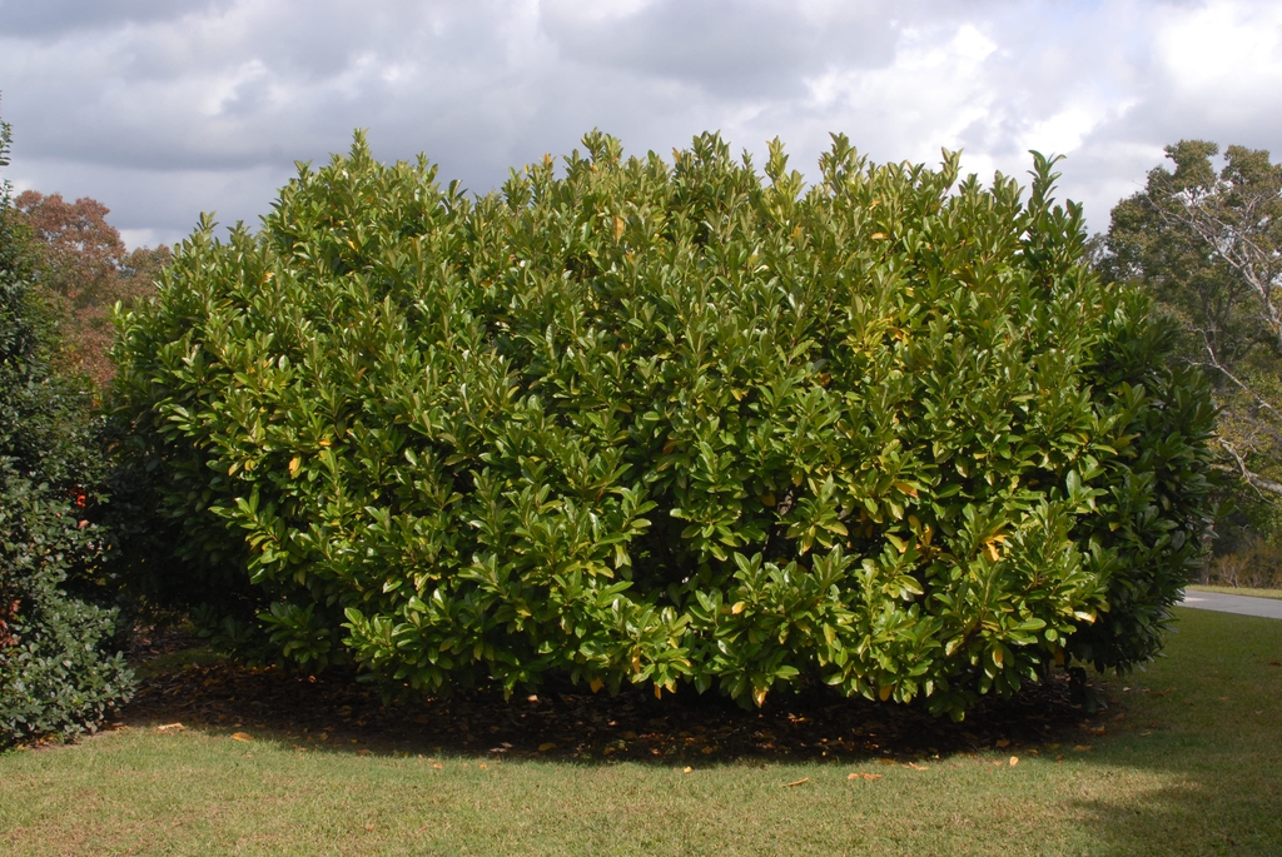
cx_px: 641
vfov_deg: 32.0
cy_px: 428
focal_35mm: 42
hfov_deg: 46.4
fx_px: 1497
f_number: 9
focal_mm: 28
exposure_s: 1/320
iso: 400
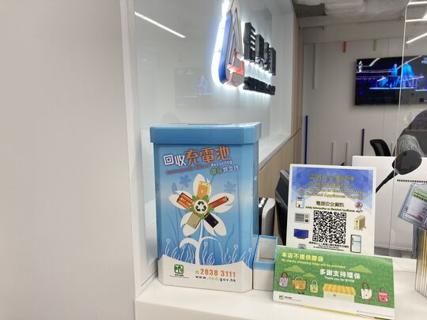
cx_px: 214
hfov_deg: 63.4
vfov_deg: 49.7
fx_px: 345
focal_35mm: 28
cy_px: 160
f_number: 1.8
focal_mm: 3.99
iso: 64
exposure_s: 1/50
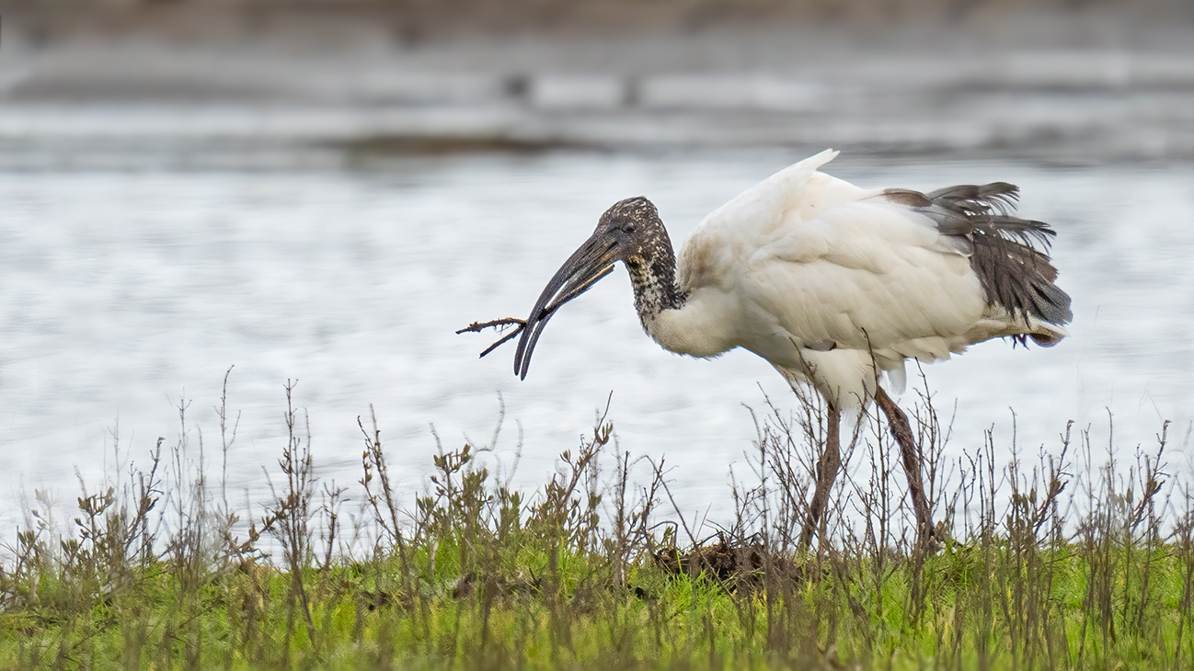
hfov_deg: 2.3
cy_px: 370
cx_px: 597
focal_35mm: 944
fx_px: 29886
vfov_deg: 1.3
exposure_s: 1/1000
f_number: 6.3
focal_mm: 600
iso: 1600
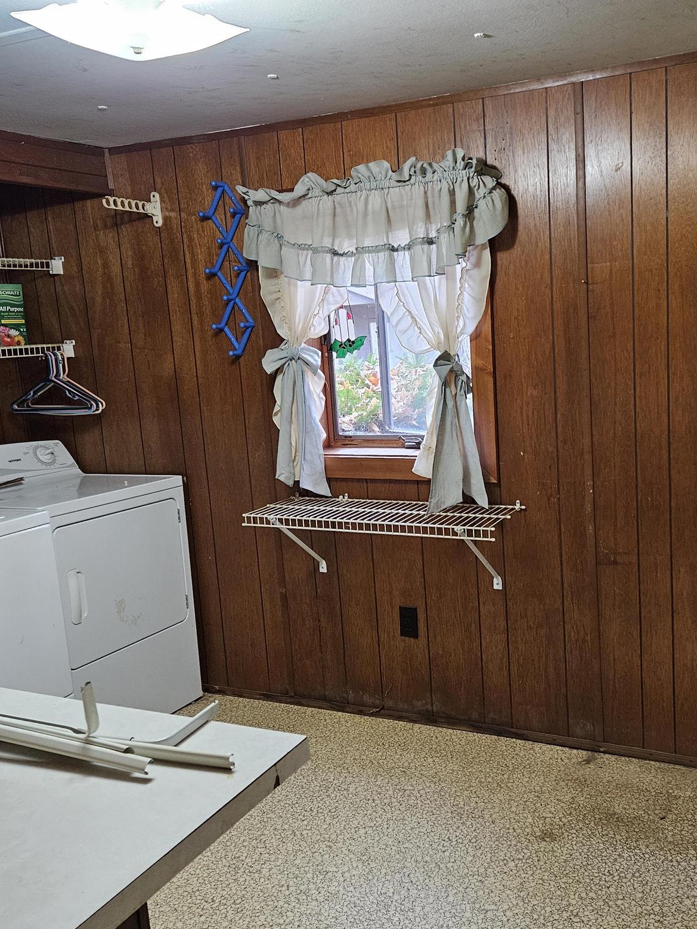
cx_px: 470
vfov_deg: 54.0
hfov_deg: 41.2
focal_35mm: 34
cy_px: 473
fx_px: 913
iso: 800
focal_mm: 5.4
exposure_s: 1/120
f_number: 1.8
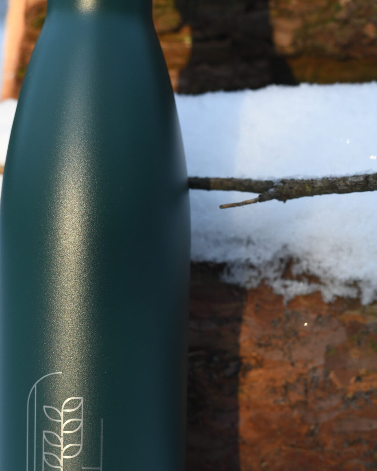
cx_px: 86
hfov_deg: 16.4
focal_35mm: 93
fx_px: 1298
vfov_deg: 20.6
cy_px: 250
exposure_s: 1/80
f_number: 6.3
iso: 200
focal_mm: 50
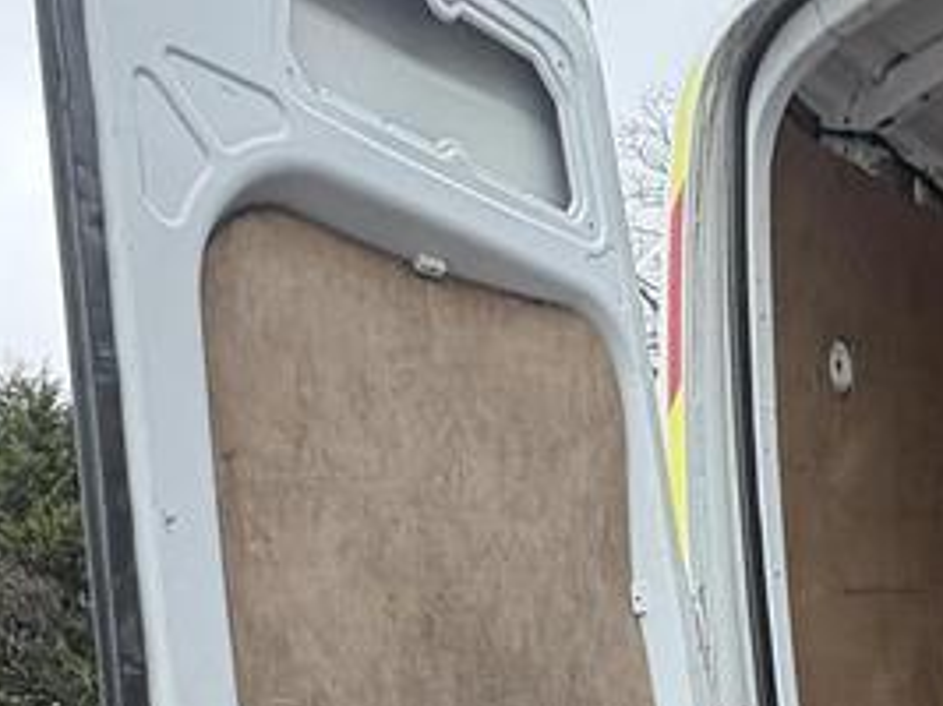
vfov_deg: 28.0
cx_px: 533
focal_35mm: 47
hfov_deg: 40.4
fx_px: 1280
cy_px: 787
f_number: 2.2
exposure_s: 1/118
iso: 64
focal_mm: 2.22
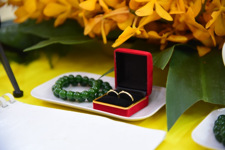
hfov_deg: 22.1
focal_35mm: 92
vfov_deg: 14.9
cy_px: 75
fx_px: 575
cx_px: 112
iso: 1250
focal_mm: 92
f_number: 4
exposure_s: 1/30
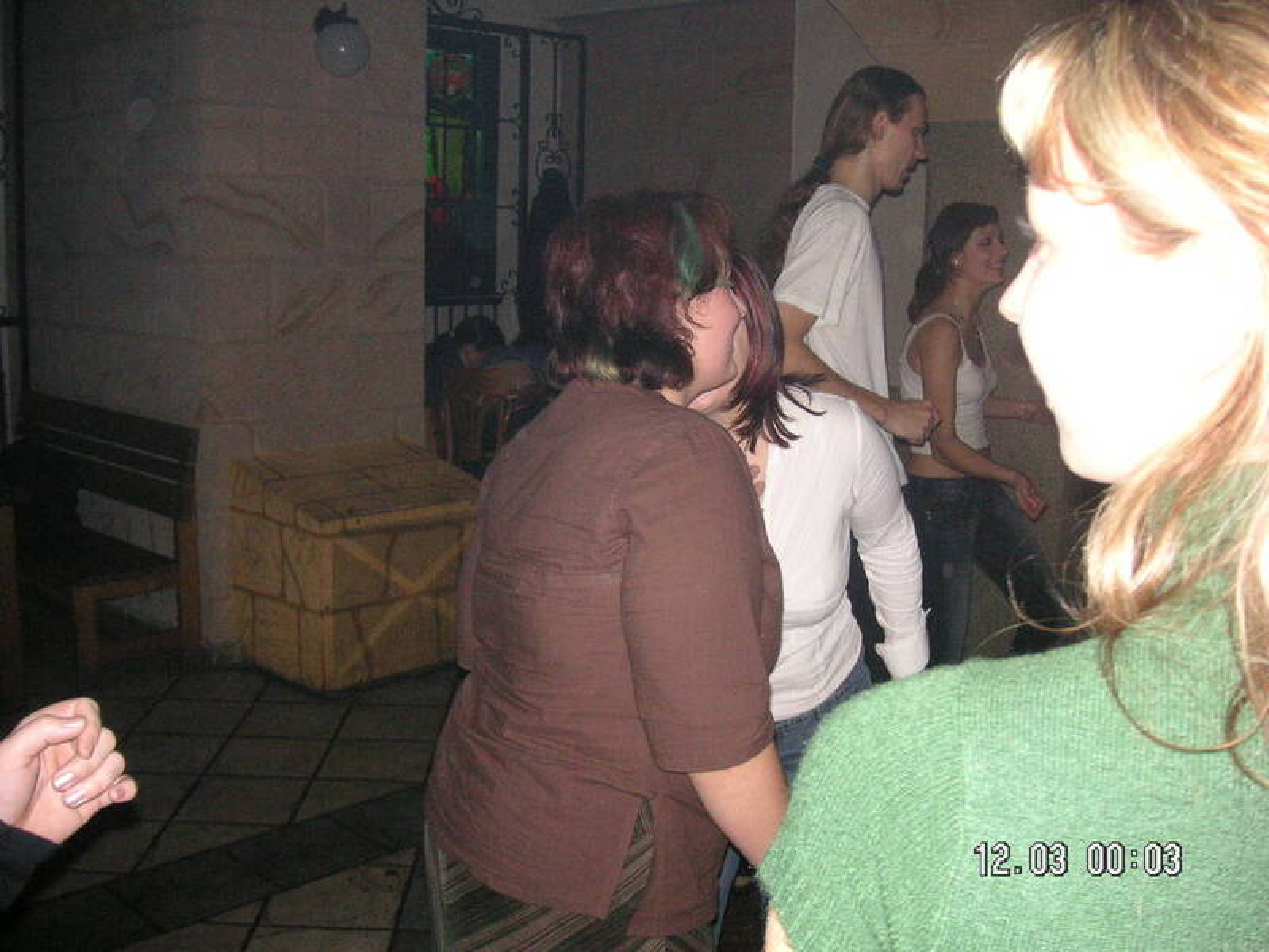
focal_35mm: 37
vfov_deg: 38.7
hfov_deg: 50.1
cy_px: 476
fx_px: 1356
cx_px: 634
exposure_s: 1/45
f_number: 2.8
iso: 160
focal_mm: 6.1
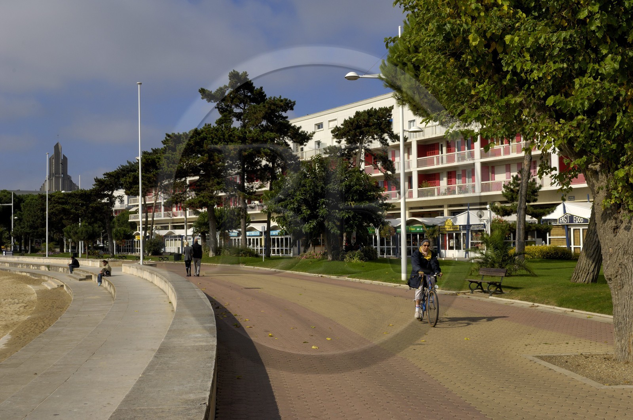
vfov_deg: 31.8
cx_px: 316
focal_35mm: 42
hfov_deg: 46.5
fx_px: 737
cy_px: 210
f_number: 13
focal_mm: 28
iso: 100
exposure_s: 1/160
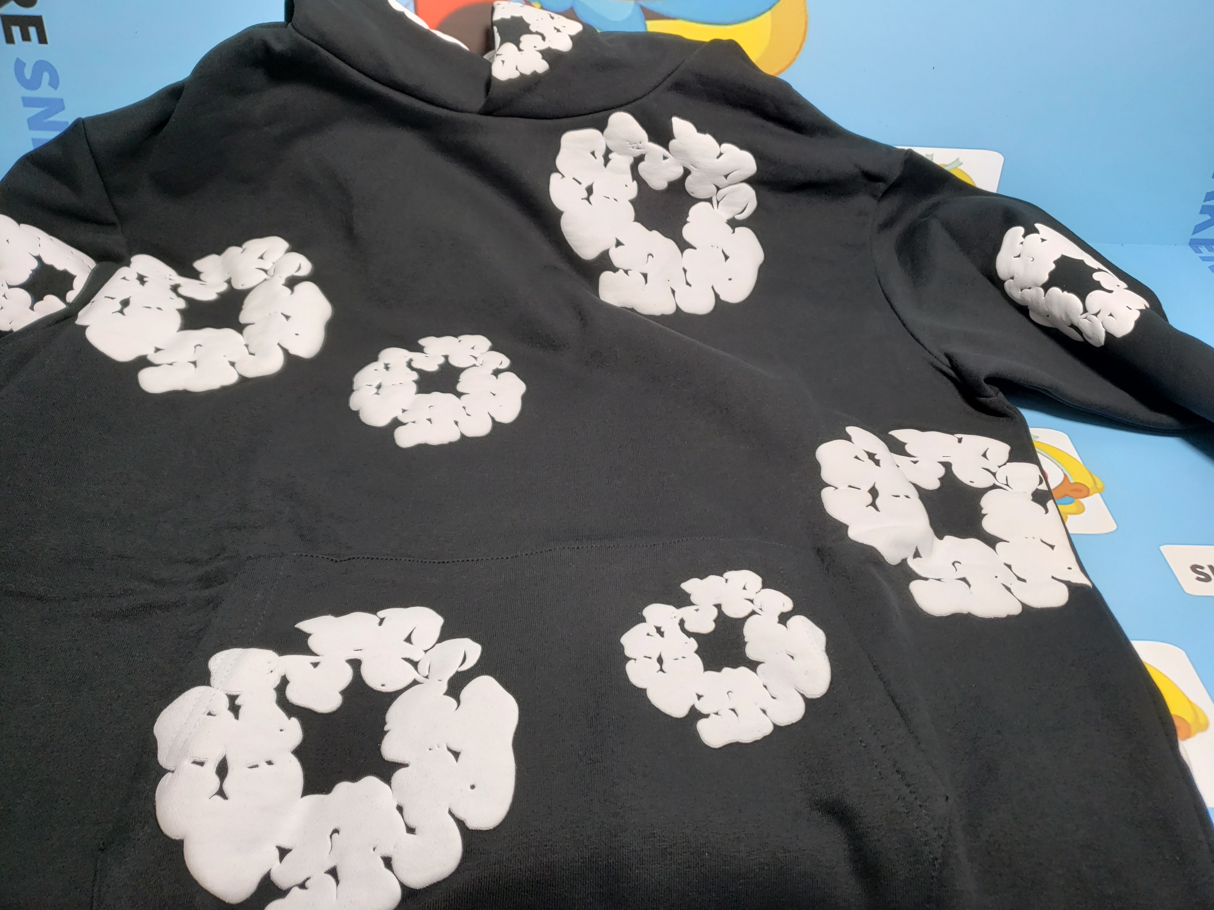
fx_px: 912
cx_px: 607
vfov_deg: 53.1
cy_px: 455
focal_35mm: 26
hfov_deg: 67.3
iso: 50
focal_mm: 4.3
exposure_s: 1/305
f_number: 1.5
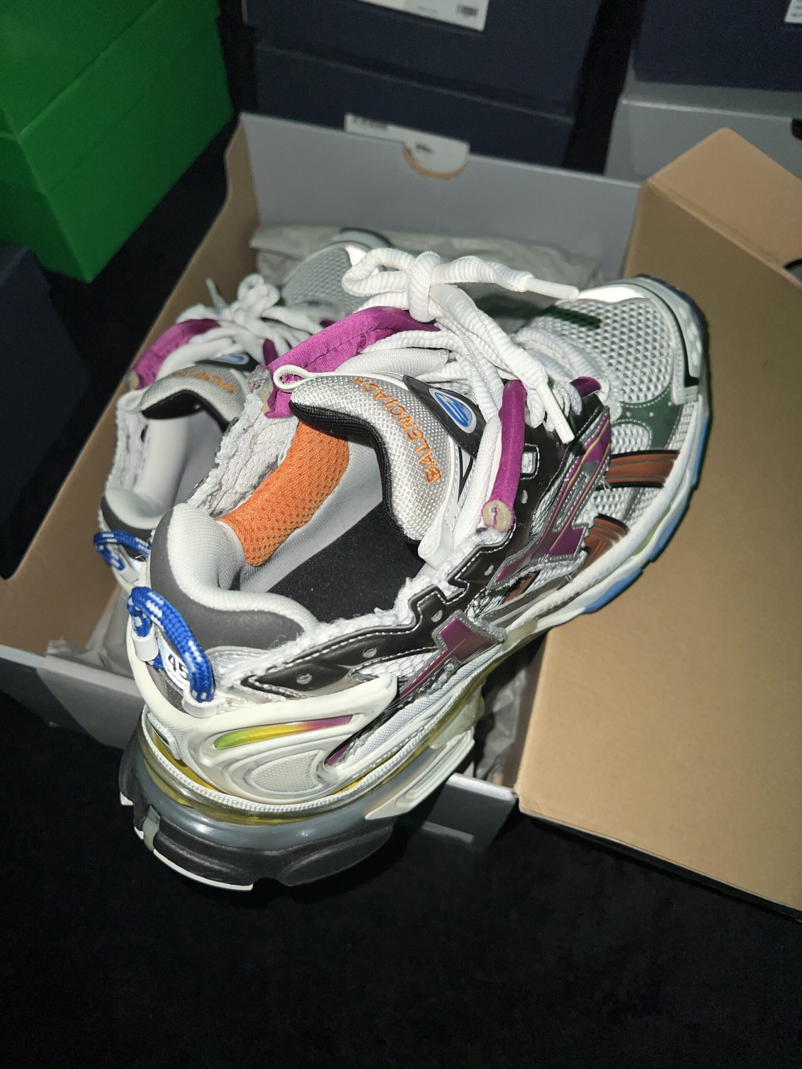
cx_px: 401
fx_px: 803
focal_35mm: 26
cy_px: 534
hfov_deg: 53.1
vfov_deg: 67.3
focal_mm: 5.7
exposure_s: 1/4
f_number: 1.5
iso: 32
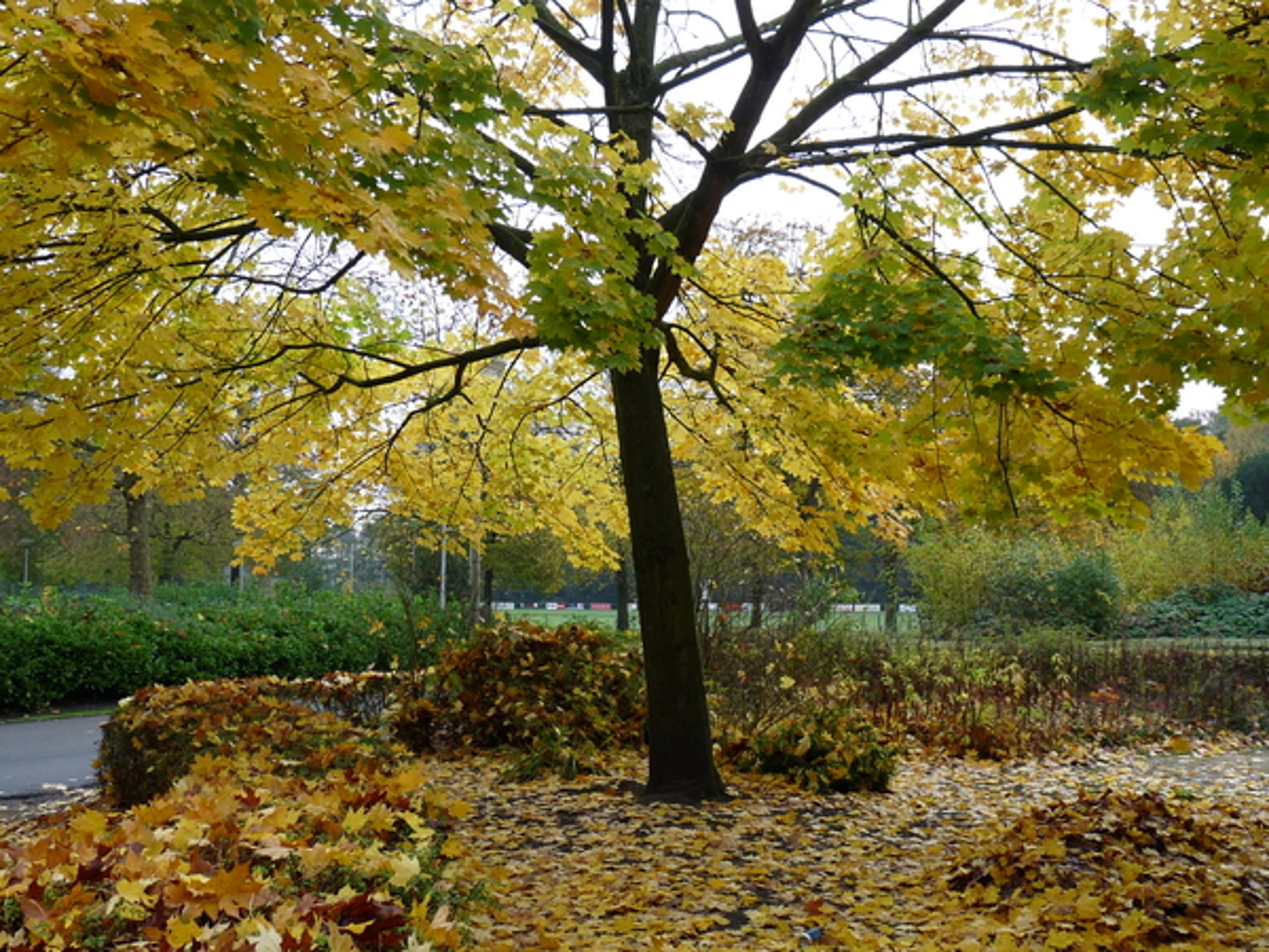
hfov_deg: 51.4
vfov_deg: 39.7
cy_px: 476
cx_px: 634
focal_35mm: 36
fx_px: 1320
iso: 100
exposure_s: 1/50
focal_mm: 4.8
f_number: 2.8
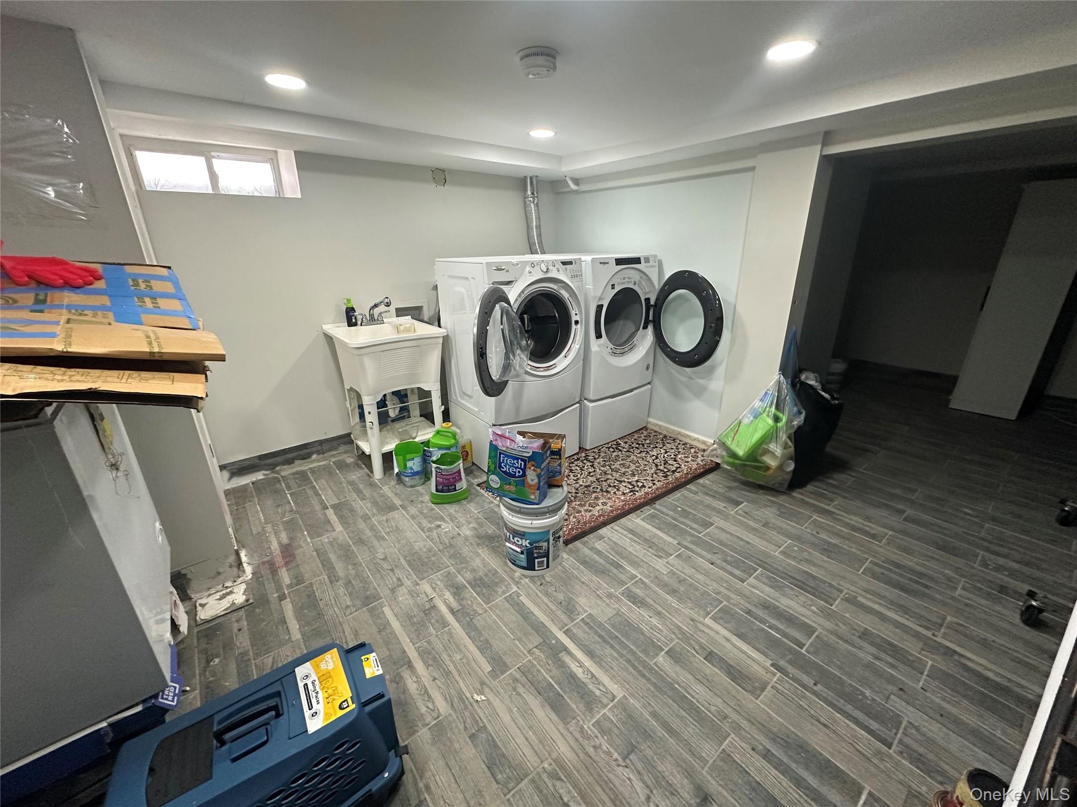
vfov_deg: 85.7
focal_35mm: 14
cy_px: 404
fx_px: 436
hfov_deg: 102.1
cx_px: 538
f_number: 2.2
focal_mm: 2.22
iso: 320
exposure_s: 1/60
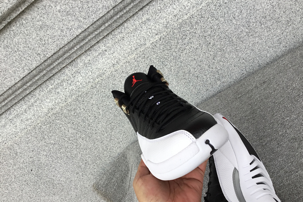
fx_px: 278
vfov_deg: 39.9
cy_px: 112
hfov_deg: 57.2
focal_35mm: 33
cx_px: 152
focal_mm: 3.3
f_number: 2.4
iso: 25
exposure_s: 1/200
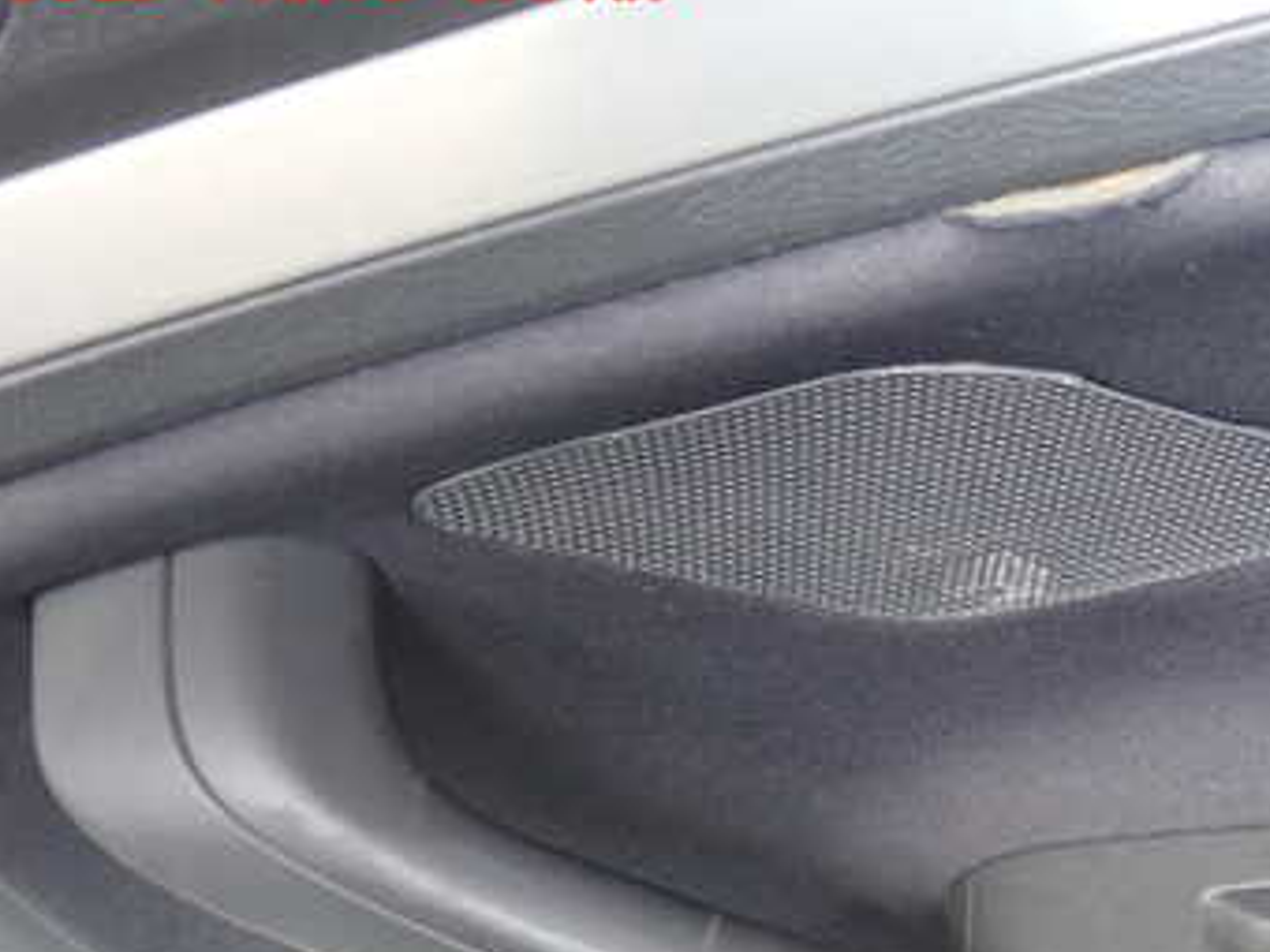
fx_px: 1944
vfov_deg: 27.0
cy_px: 769
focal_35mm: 53
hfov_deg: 34.5
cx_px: 1106
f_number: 2.3
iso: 640
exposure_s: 1/30
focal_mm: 5.4
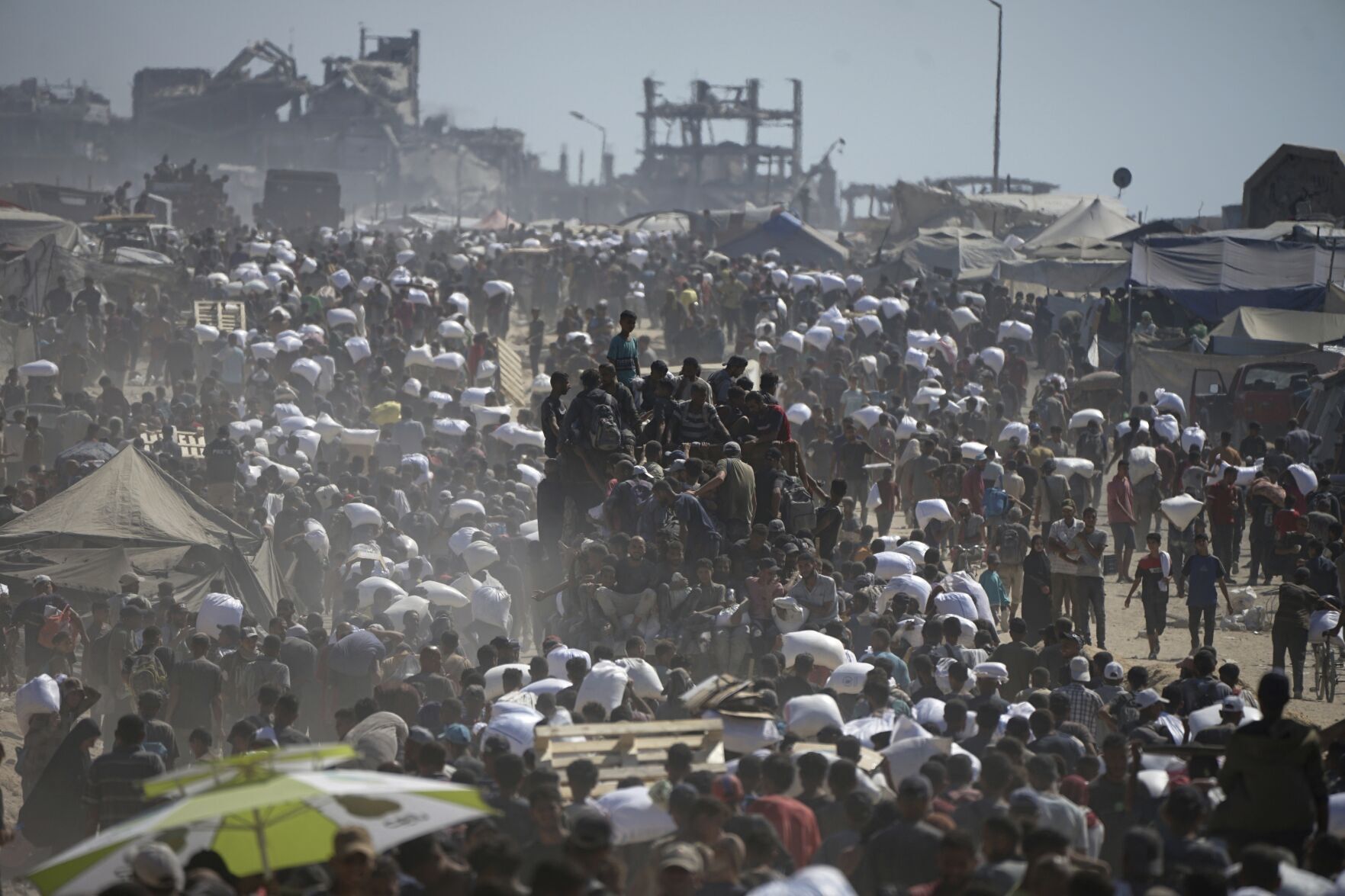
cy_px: 448
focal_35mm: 400
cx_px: 672
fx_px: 14942
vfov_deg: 3.4
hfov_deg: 5.2
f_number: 5.6
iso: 100
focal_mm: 400
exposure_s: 1/1000
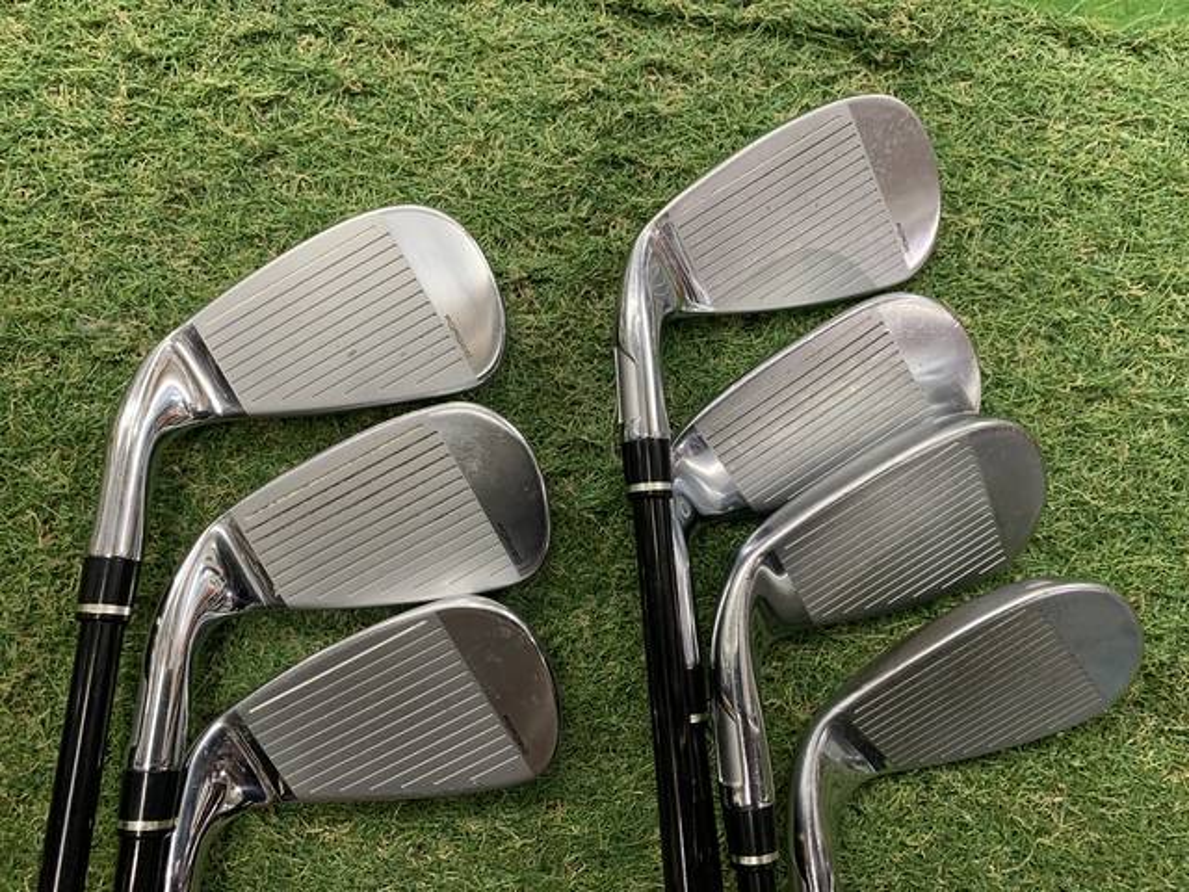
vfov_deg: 53.1
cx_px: 594
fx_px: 893
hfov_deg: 67.3
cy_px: 446
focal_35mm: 26
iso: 200
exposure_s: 1/60
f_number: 1.8
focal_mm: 4.25
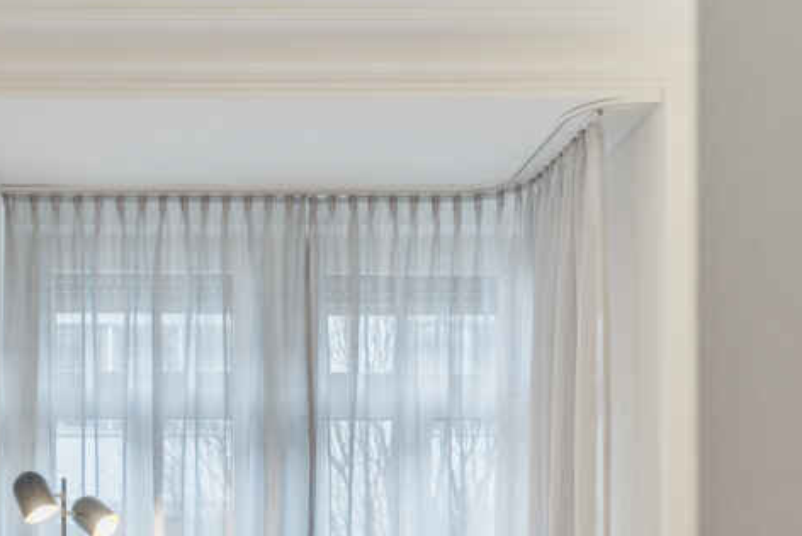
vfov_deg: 20.7
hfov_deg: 31.7
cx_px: 127
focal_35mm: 61
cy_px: 660
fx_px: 1359
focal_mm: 24
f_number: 2.8
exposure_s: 1/160
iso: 1250
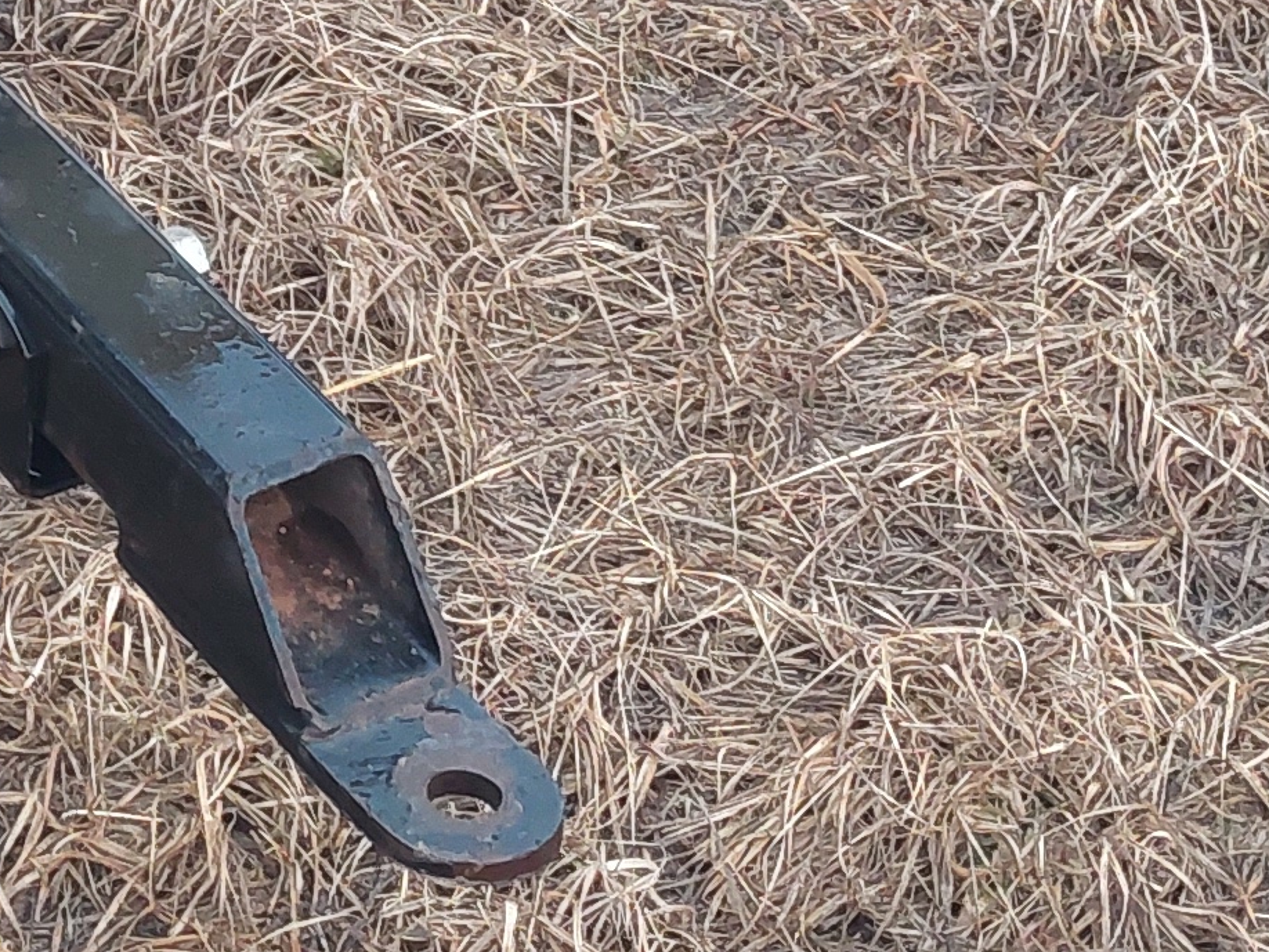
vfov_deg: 12.1
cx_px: -231
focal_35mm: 120
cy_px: -204
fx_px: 4400
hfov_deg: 15.8
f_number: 1.8
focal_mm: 4
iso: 50
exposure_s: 1/60
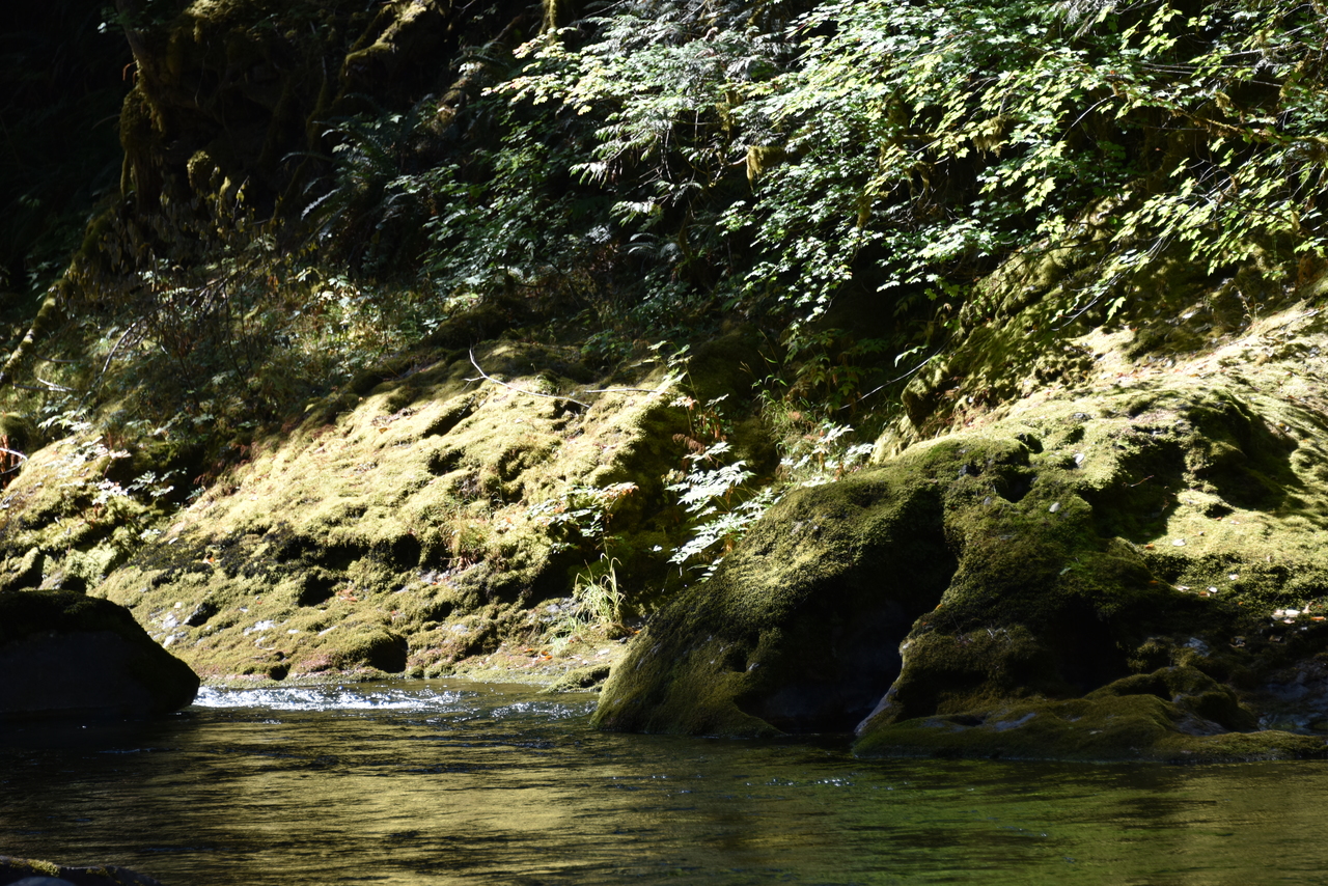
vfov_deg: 9.2
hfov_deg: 13.7
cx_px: 664
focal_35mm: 150
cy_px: 443
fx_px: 5534
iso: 220
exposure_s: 1/320
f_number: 5.6
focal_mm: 150
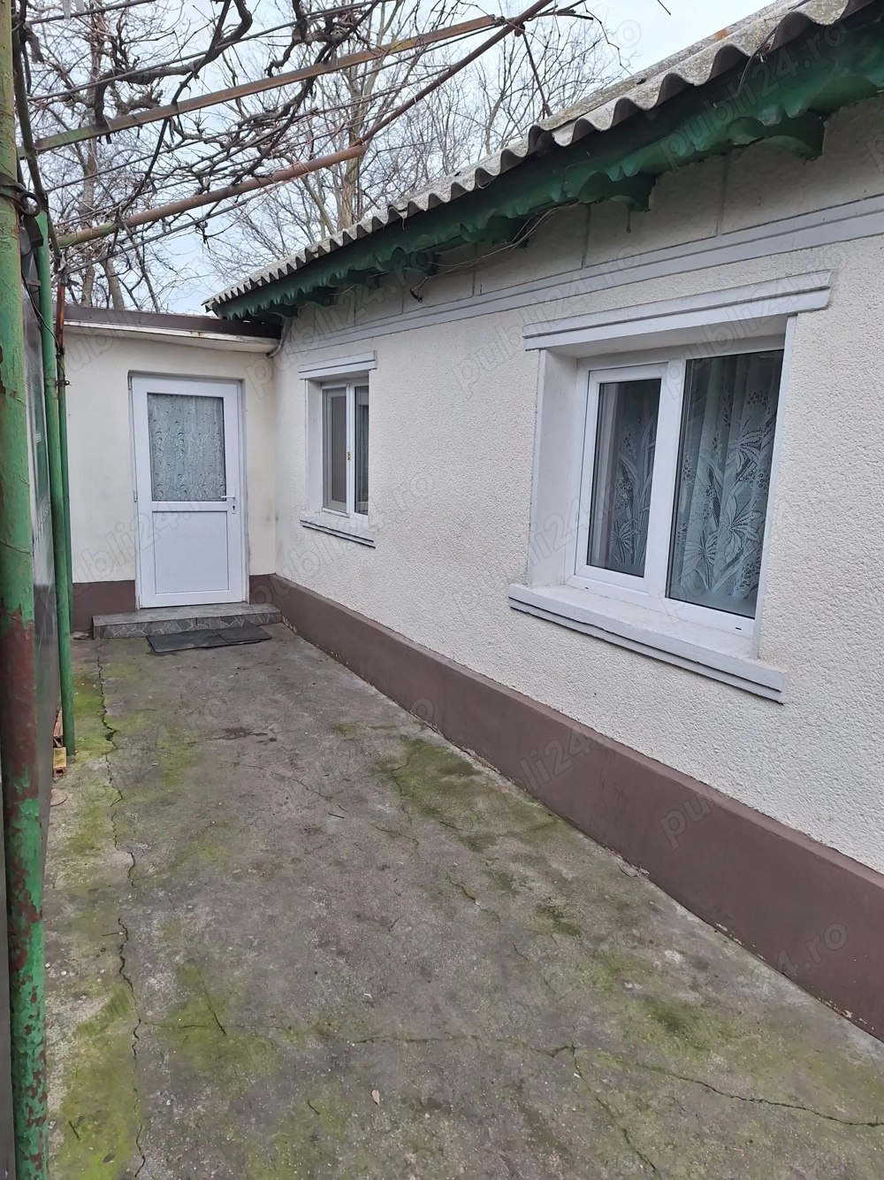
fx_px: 783
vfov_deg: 73.9
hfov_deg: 58.9
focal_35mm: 23
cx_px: 442
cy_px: 590
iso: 40
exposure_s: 1/503
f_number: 1.8
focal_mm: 5.54
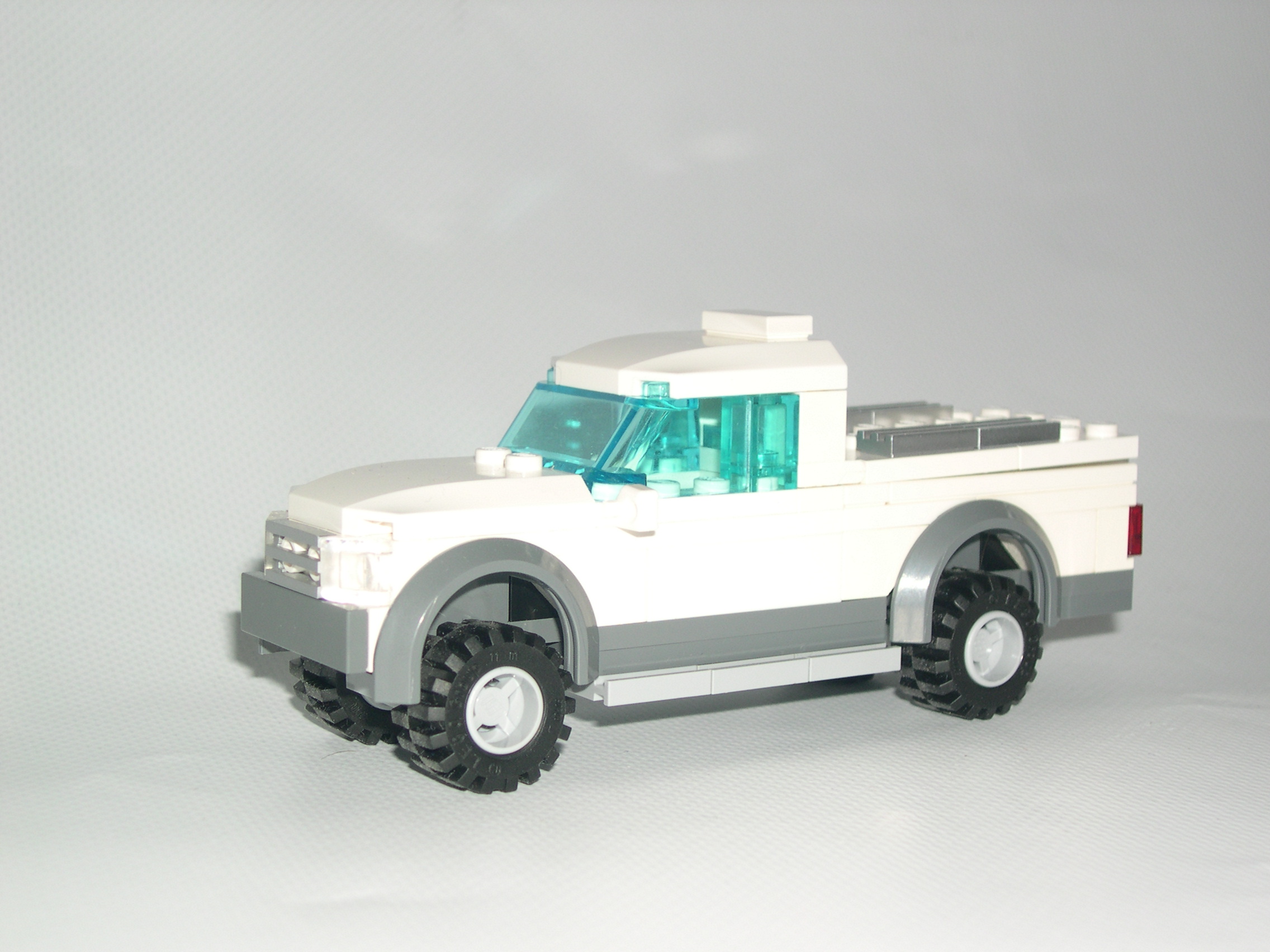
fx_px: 2275
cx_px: 635
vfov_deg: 23.7
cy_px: 476
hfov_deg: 31.2
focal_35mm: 62
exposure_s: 1/60
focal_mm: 13.2
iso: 100
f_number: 3.5
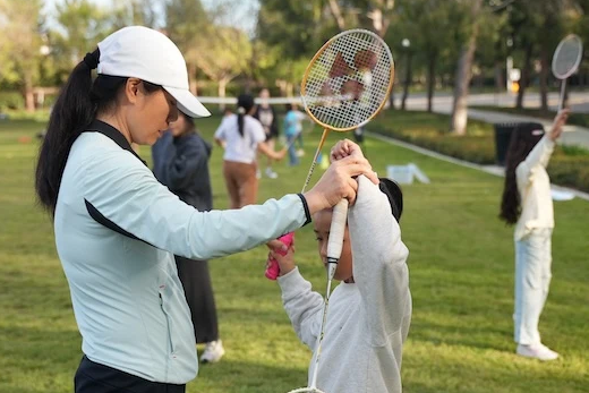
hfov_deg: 33.4
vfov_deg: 22.5
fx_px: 982
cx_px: 285
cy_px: 272
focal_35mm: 60
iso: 125
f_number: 2.8
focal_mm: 39
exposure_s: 1/400
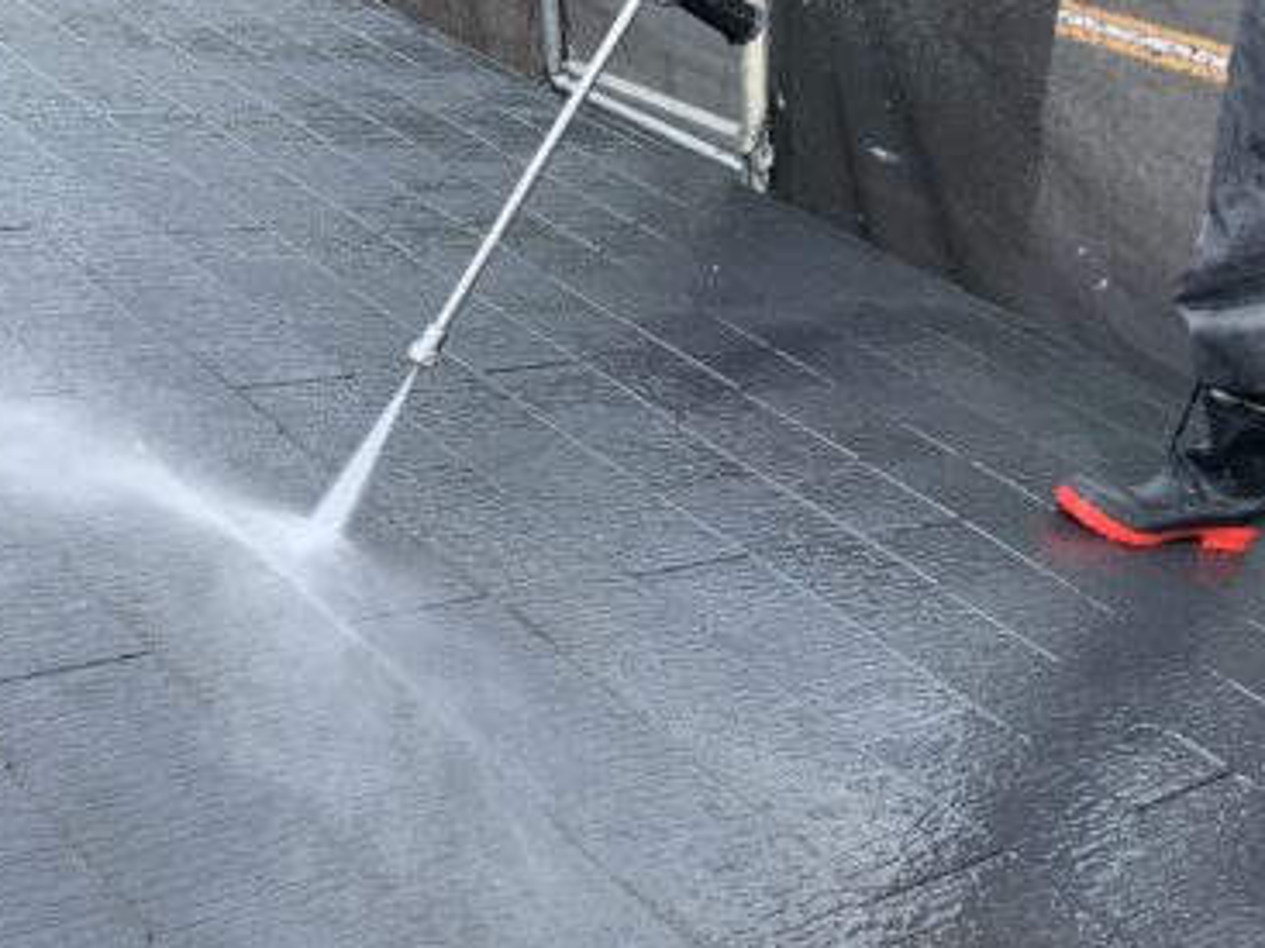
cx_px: 362
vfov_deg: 28.5
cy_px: 479
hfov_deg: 36.9
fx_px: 1863
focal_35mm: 51
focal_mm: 4.25
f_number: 1.8
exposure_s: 1/928
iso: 25
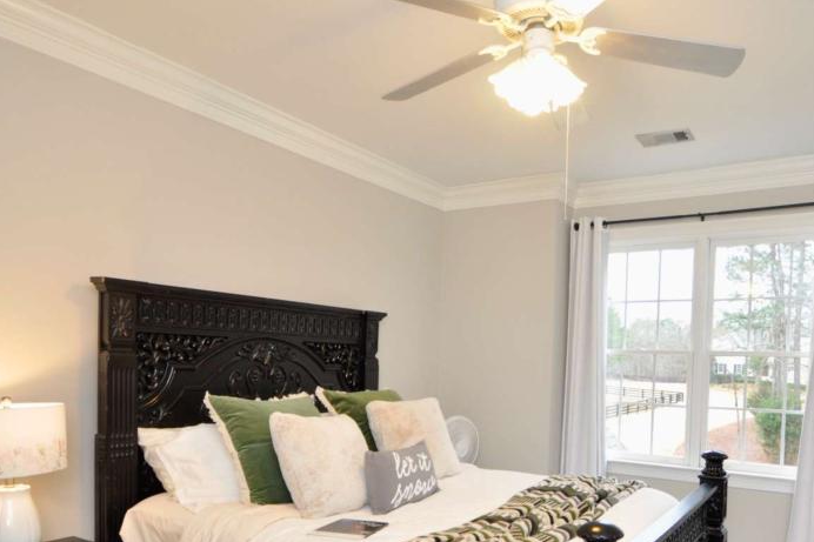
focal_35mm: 26
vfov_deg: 48.0
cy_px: 392
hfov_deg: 67.8
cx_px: 531
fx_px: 588
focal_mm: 10
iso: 450
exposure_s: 1/60
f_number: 4
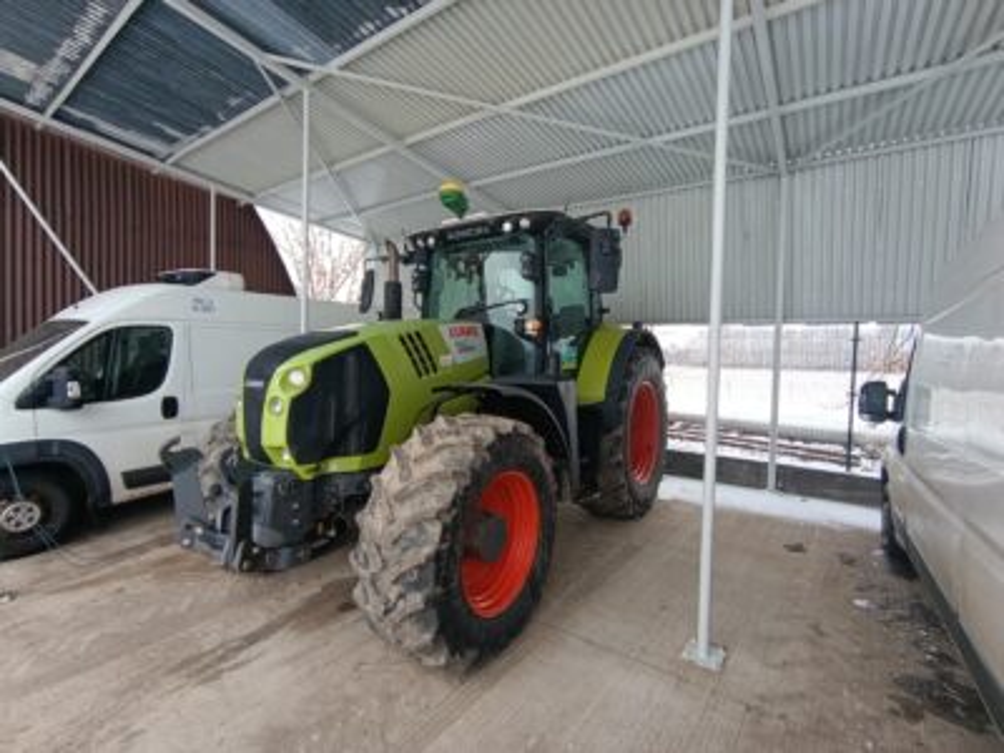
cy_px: 376
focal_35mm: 16
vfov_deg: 78.1
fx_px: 464
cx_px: 502
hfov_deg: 94.5
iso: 64
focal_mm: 1.65
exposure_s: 1/100
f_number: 2.2
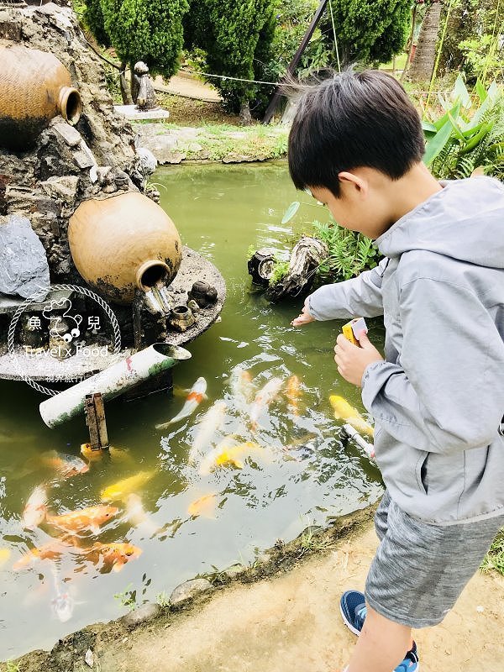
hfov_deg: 49.7
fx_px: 544
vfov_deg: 63.4
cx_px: 252
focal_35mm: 28
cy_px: 336
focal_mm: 3.99
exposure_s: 1/337
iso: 20
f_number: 1.8
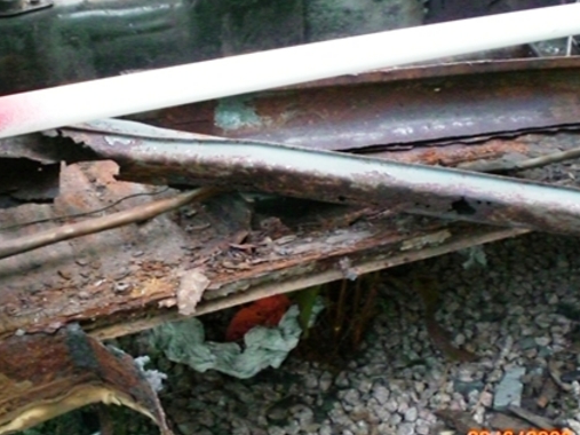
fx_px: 804
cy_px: 220
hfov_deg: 39.6
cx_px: 249
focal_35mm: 48
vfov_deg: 30.3
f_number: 3.1
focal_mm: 6.3
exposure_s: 1/60
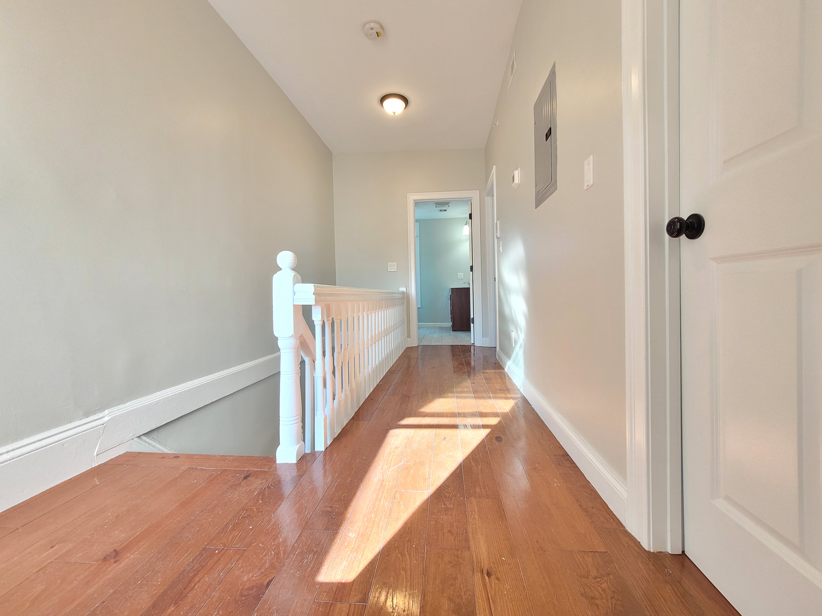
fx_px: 309
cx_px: 411
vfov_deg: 89.9
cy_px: 308
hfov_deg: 106.2
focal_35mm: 13
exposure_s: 1/59
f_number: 2.2
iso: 125
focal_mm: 1.74
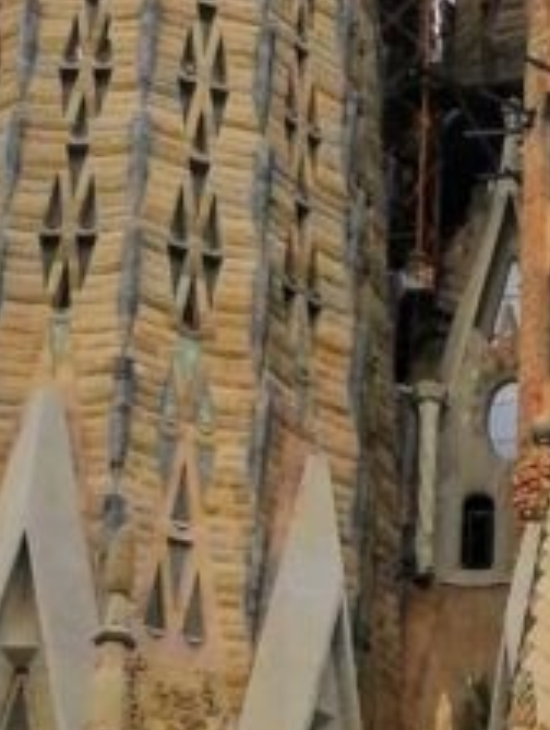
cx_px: 868
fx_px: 3676
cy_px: 930
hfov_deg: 8.3
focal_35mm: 174
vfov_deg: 11.1
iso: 50
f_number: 1.8
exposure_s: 1/630
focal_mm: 3.95
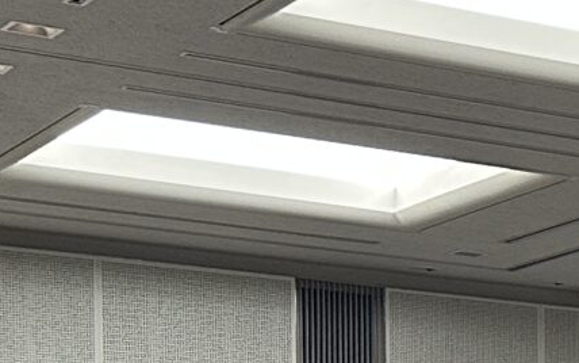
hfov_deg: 10.9
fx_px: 2400
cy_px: 735
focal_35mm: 152
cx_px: 1527
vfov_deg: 8.2
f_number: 1.78
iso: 200
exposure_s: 1/90
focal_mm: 6.86
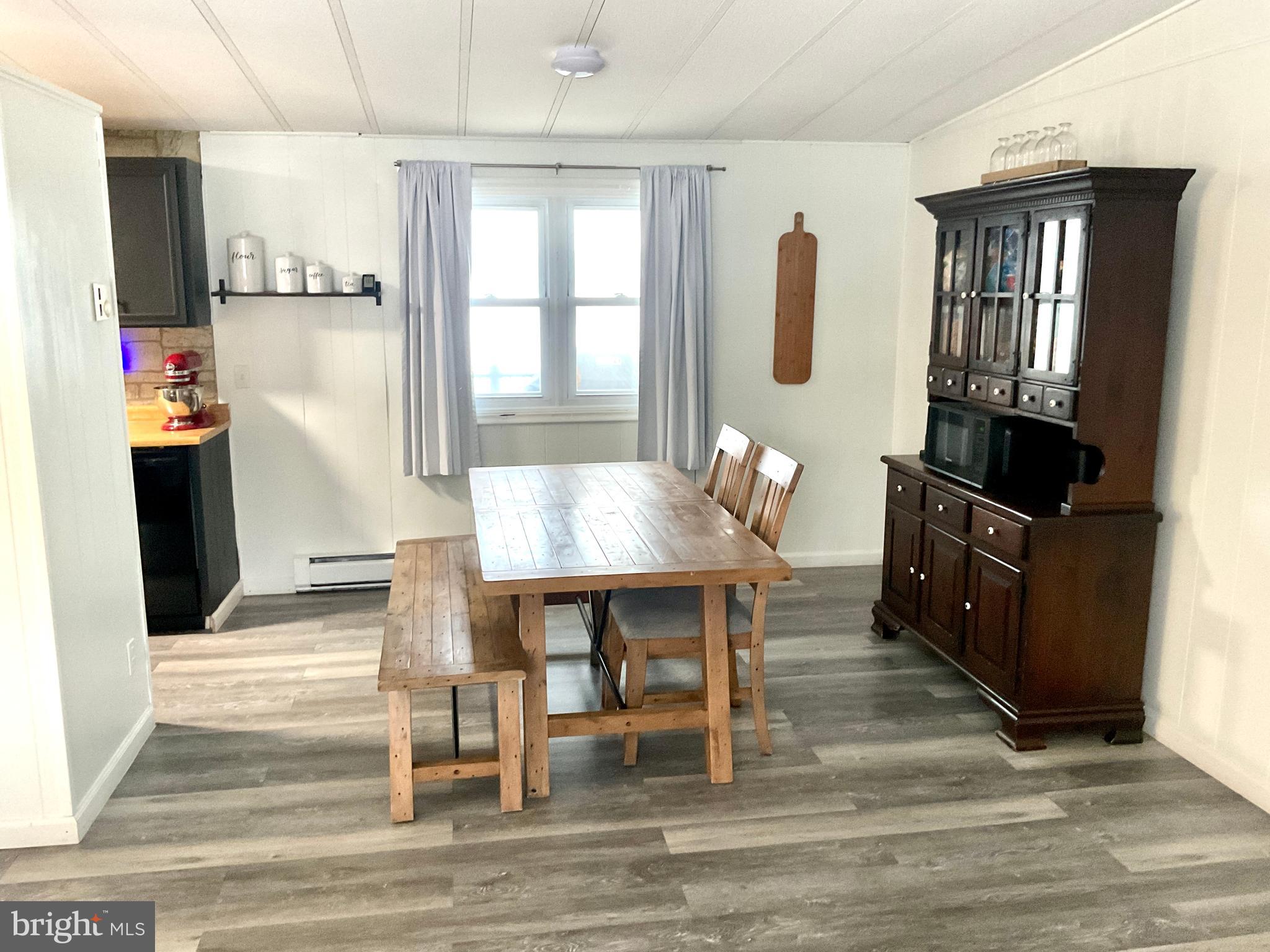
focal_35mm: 29
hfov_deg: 61.7
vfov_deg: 48.2
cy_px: 476
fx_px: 1064
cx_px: 635
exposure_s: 1/40
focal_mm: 3
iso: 250
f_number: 1.8
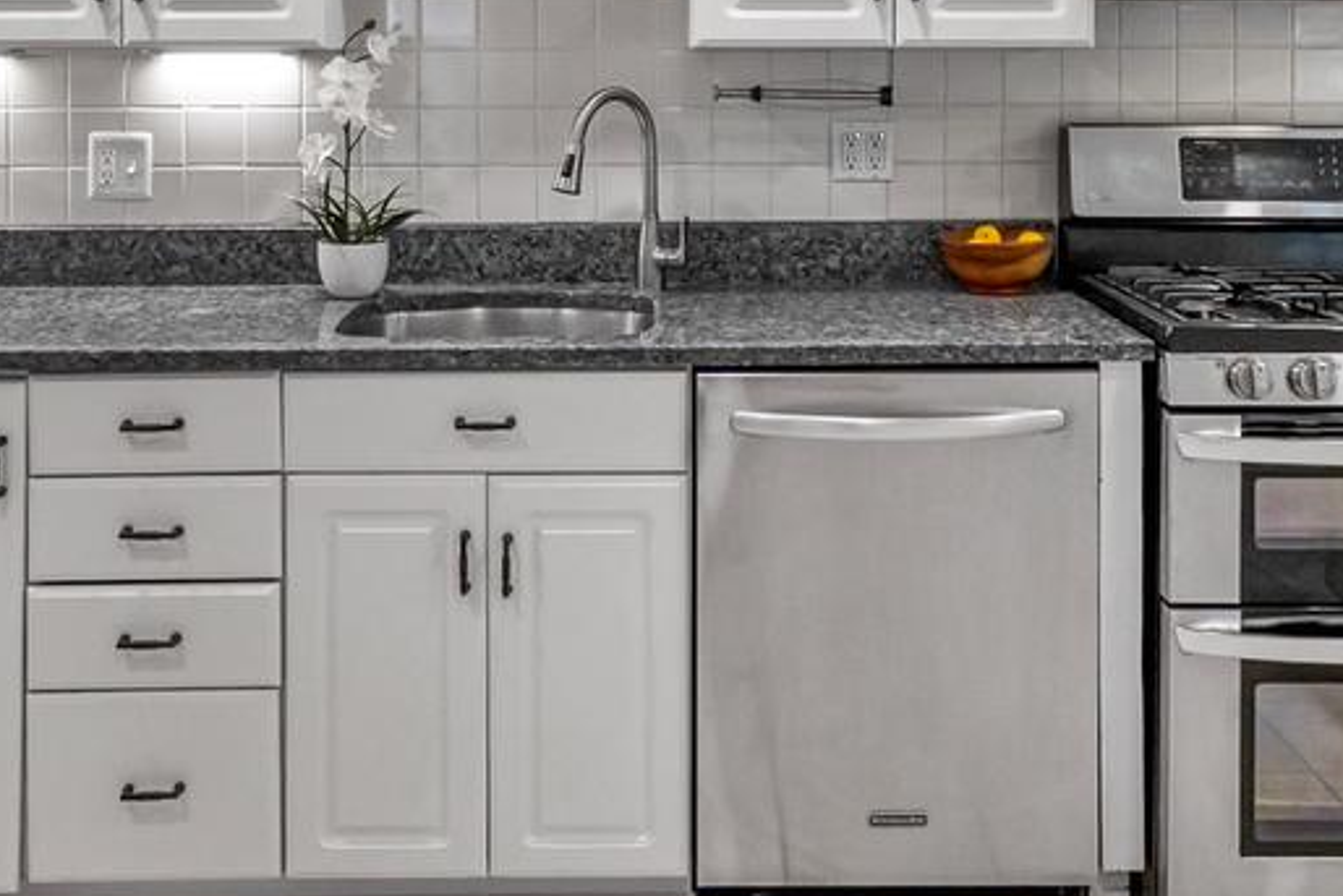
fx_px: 1567
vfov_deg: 30.2
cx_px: 698
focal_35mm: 42
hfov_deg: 46.4
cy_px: 50
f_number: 2.8
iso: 640
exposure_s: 1/125
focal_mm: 10
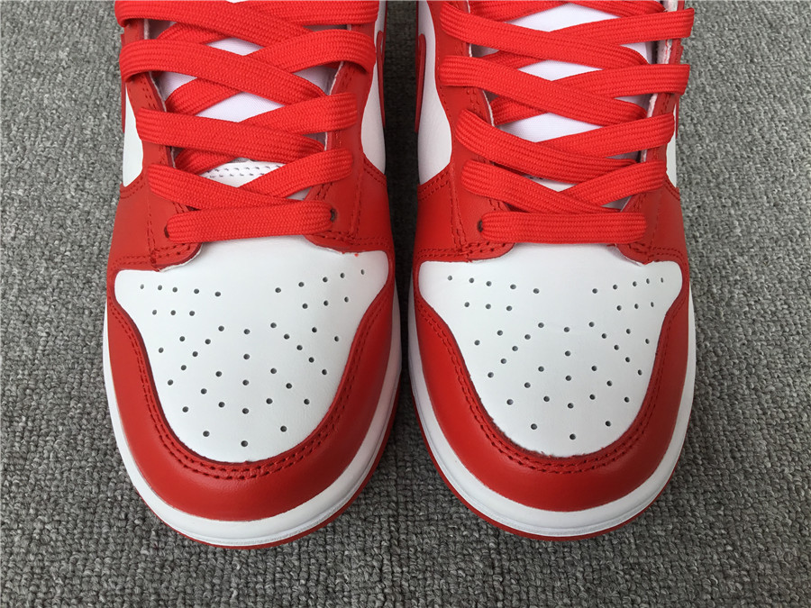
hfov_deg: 58.4
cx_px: 406
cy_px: 304
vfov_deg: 45.4
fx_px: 726
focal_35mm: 31
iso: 25
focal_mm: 3.3
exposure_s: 1/218
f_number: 2.4
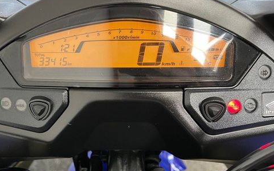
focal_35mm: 37
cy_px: 95
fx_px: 276
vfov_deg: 34.4
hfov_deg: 52.6
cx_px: 118
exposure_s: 1/50
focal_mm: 5.1
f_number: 1.6
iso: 400
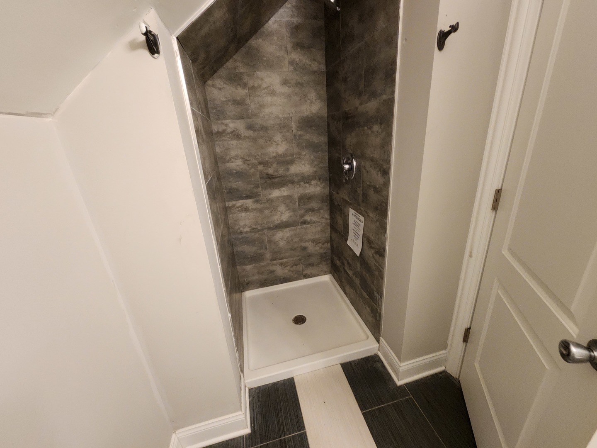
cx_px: 298
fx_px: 224
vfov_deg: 89.9
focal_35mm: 13
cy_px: 224
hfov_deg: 106.2
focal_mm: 2.2
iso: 500
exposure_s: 1/30
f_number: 2.2
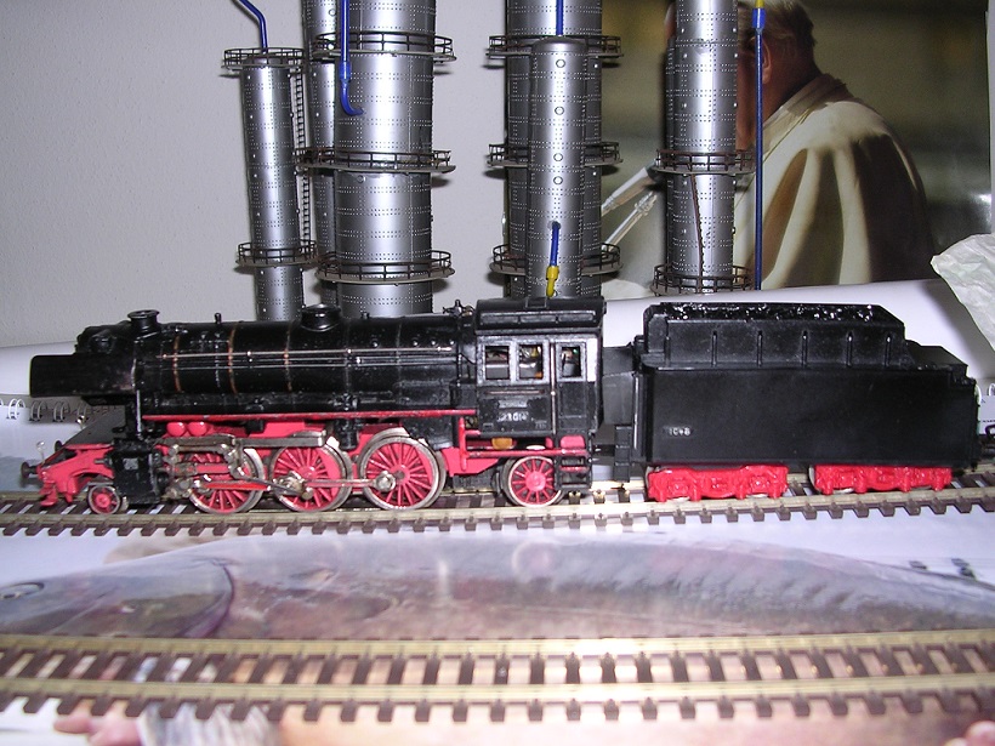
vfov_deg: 37.7
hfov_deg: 49.0
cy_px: 373
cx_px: 498
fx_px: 1092
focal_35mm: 38
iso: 100
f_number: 2.8
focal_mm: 5.8
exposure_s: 1/60.1
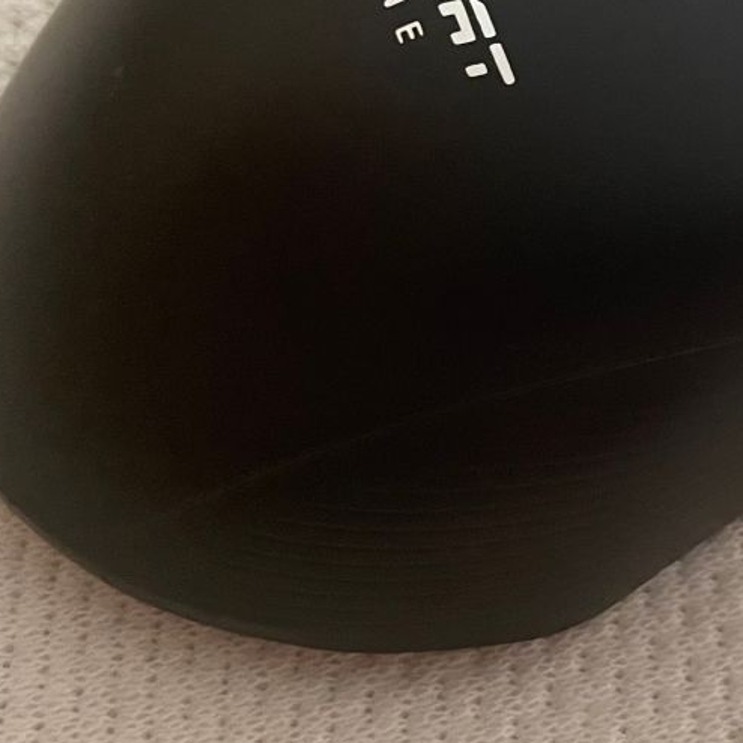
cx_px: 675
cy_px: 156
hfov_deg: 24.9
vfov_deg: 25.3
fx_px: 1627
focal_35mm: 67
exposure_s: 1/50
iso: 500
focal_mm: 4.2
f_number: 1.6
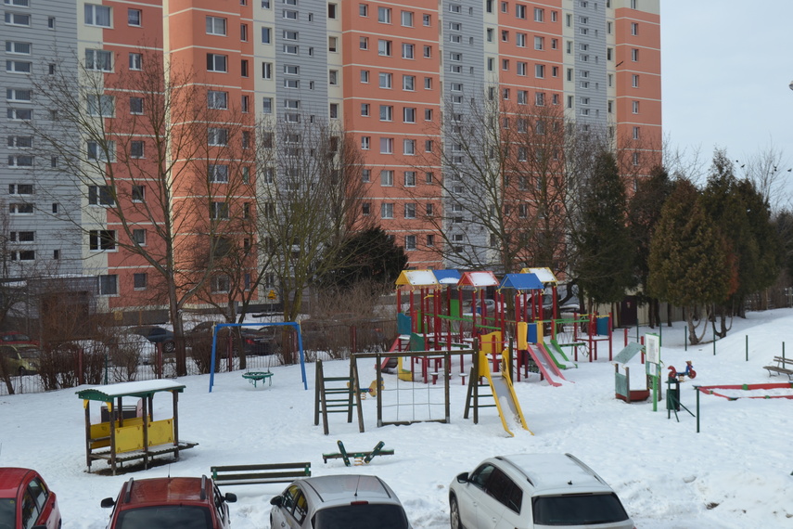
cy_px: 264
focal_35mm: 48
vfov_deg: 28.1
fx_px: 1057
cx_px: 396
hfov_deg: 41.1
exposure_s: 1/250
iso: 100
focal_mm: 32
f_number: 7.1
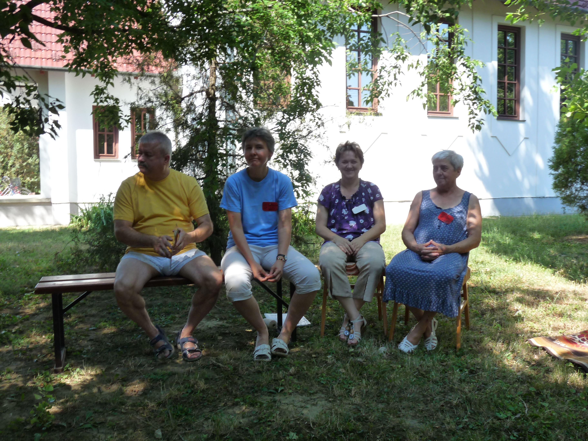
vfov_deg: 41.8
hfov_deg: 54.0
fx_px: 578
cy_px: 220
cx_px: 294
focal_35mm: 34
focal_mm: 6
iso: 160
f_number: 4
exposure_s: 1/160
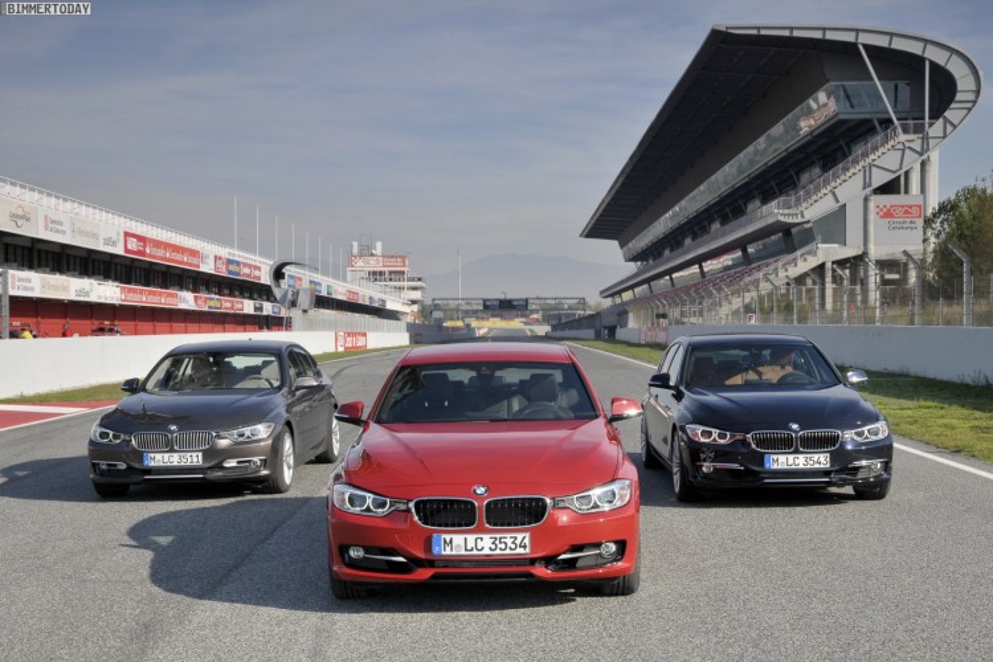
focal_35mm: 51
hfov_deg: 38.9
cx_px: 496
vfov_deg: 26.5
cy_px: 331
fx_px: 1407
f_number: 11
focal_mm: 34
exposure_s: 1/180
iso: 280
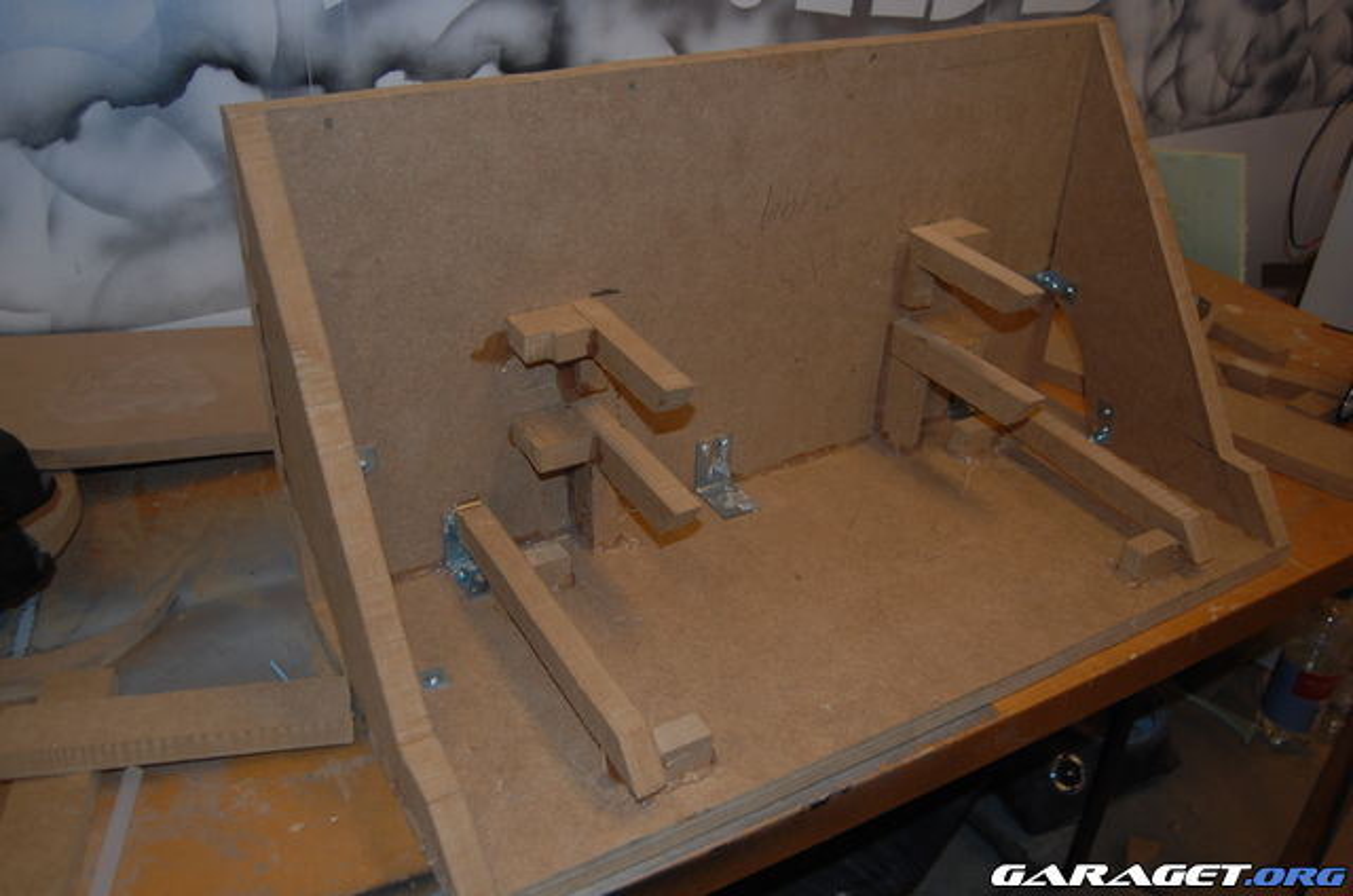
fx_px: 1125
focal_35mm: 30
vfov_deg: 43.4
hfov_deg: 62.0
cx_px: 676
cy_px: 448
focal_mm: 20
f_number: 3.8
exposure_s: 1/60
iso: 400
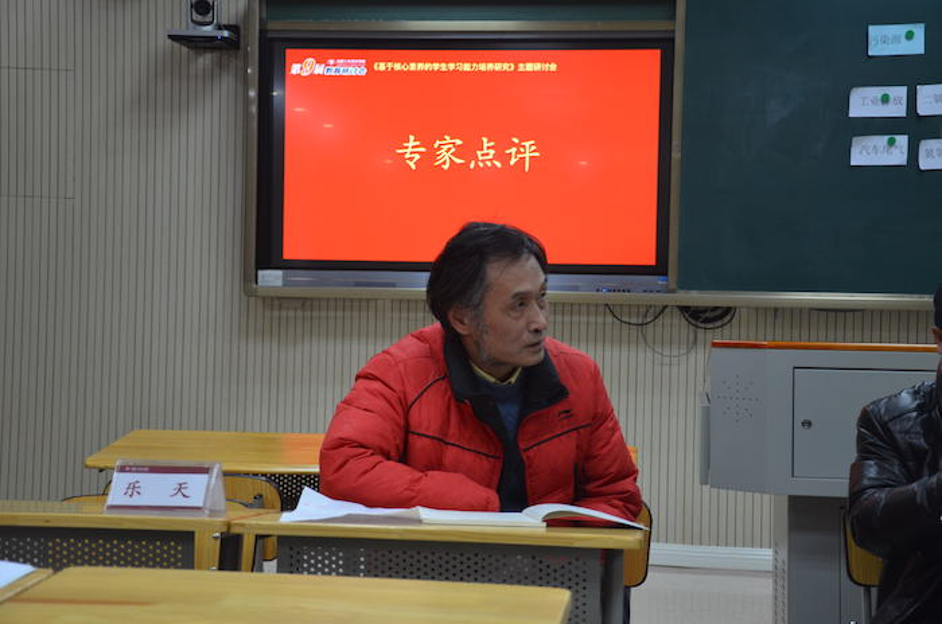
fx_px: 1567
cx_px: 471
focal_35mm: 60
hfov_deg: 33.5
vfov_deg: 22.5
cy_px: 312
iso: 800
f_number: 4.5
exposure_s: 1/40
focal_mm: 40
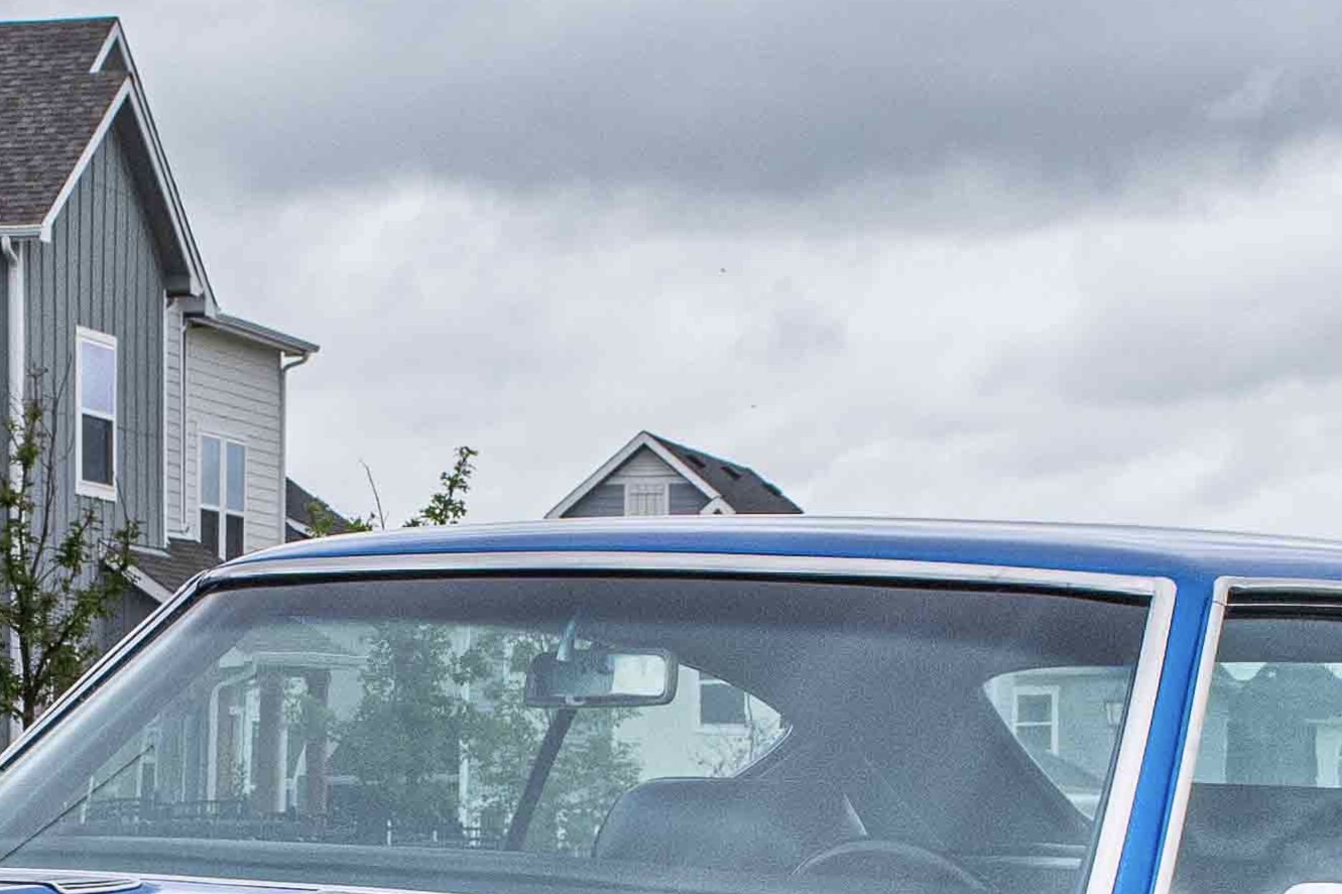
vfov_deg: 11.8
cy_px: 1245
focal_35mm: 112
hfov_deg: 18.2
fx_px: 4174
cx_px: 404
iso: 400
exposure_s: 1/1250
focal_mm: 23
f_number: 9
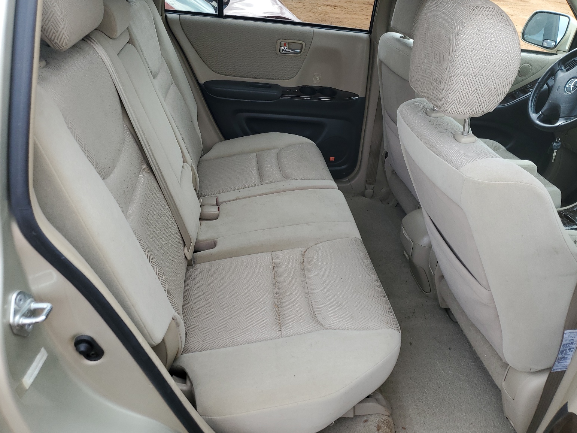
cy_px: 210
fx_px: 450
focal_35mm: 27
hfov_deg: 65.3
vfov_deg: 51.4
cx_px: 281
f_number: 1.5
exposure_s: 1/294
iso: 50
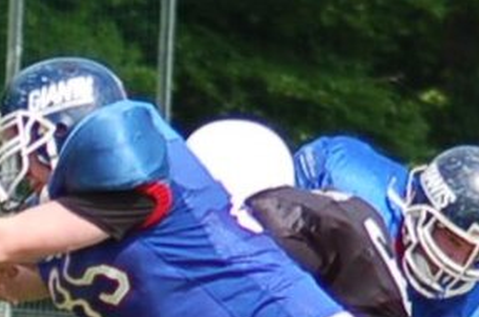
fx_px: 15281
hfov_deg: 1.8
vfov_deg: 1.2
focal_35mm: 1151
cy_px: 492
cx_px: -674
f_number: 4.2
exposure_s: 1/1000
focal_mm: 100
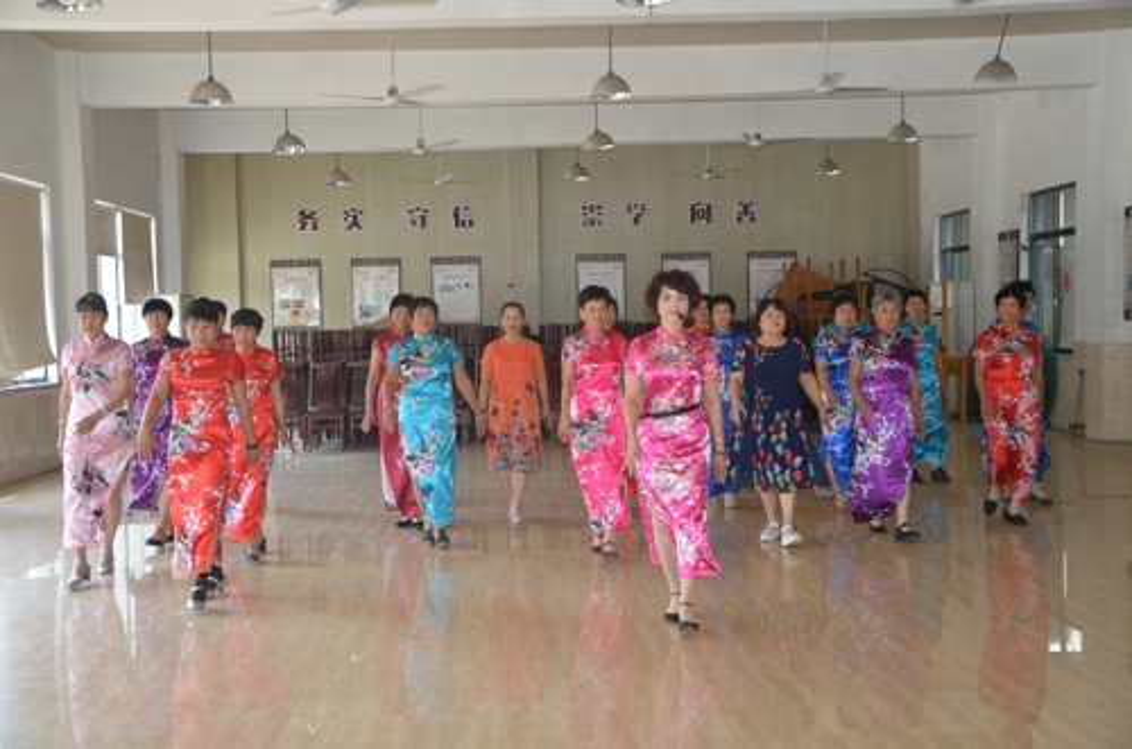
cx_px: 566
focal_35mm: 45
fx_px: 1412
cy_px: 374
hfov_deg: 43.7
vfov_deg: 29.7
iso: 400
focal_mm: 30
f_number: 4.2
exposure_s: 1/80
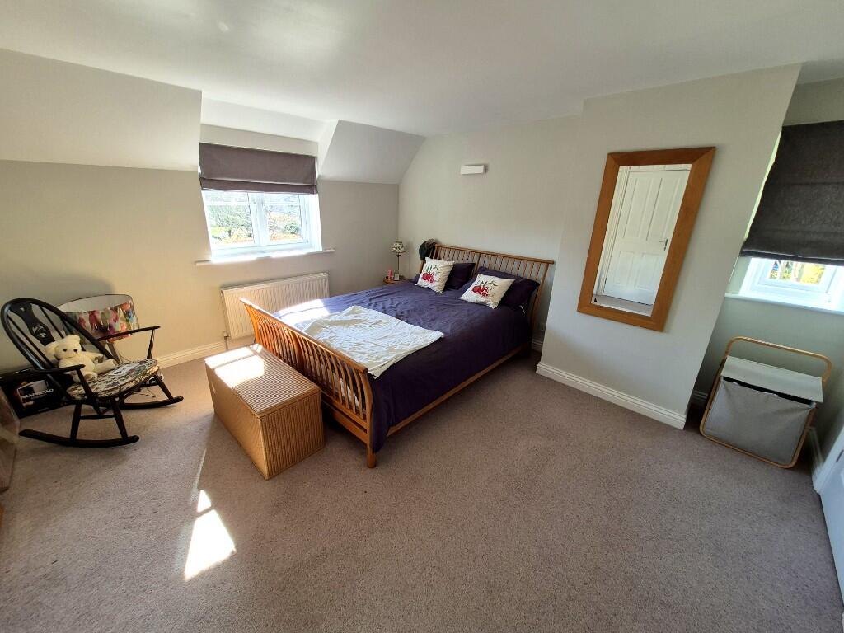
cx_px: 422
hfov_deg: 106.2
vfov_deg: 89.9
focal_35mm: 13
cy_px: 316
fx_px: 317
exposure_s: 1/50
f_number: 2.2
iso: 50
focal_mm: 1.74
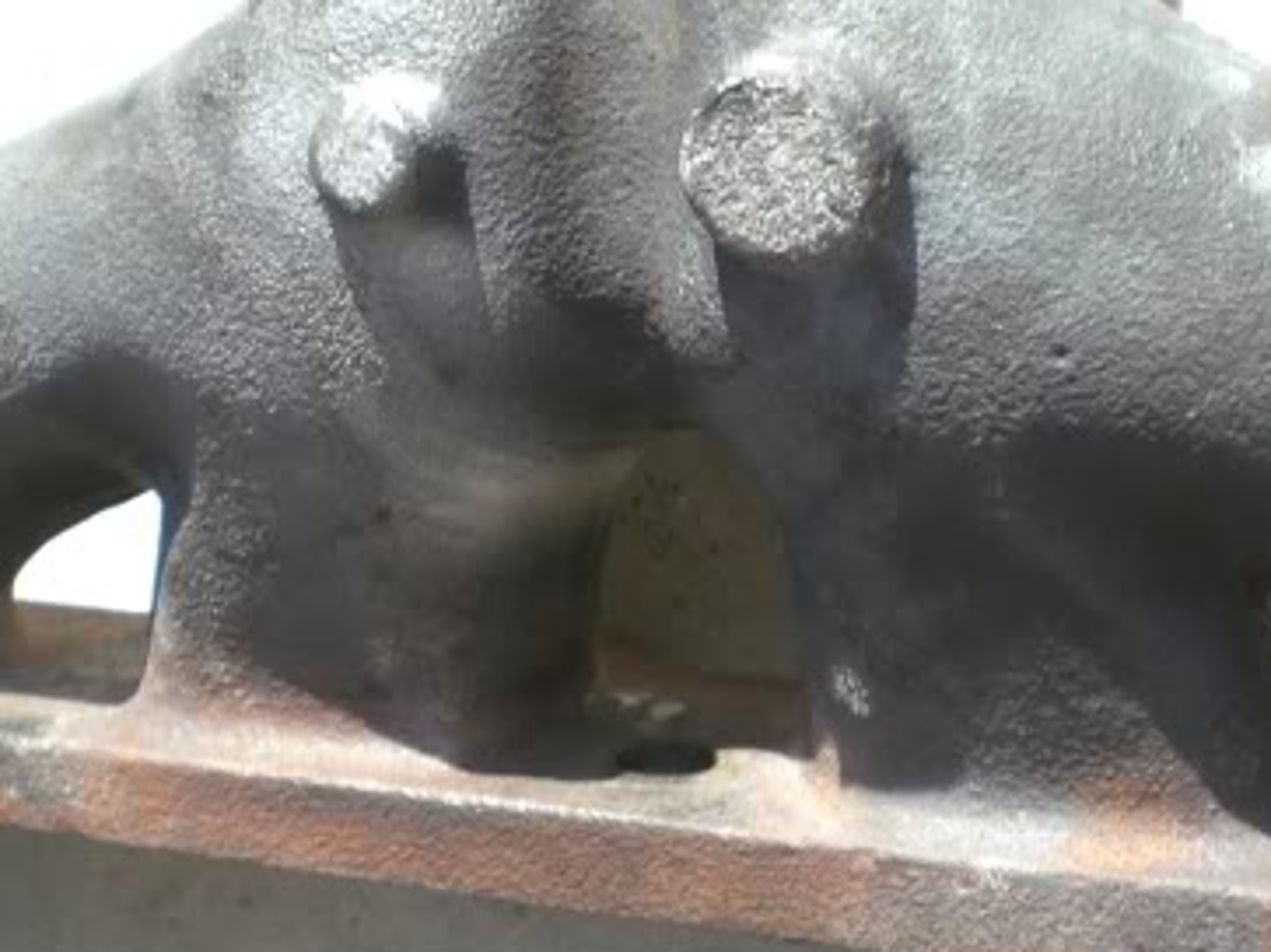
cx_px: 700
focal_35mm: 67
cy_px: 497
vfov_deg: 21.9
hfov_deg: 29.0
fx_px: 2459
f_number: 3.1
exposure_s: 1/250
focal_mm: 6.3
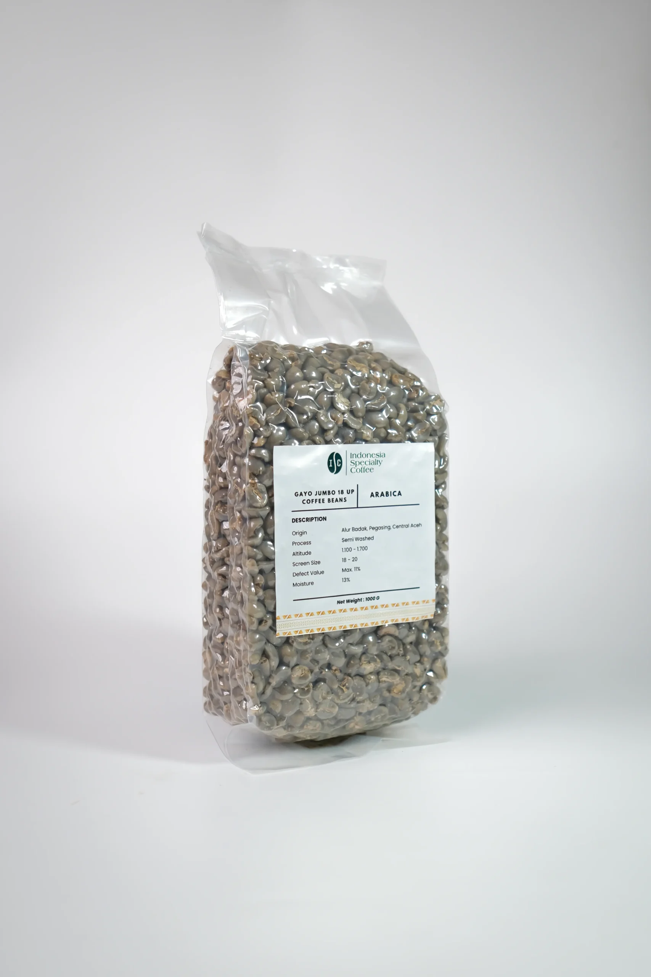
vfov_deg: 54.4
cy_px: 488
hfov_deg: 37.9
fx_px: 949
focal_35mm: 35
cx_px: 326
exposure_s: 1/125
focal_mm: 23
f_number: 3.2
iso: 200
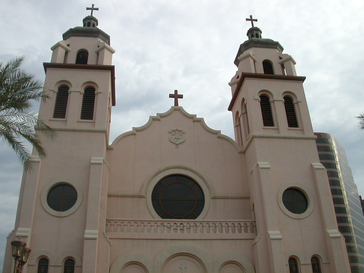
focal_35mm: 37
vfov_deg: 38.7
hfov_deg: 50.1
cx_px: 182
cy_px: 136
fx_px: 389
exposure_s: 1/703
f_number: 4.5
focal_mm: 5.6
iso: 100
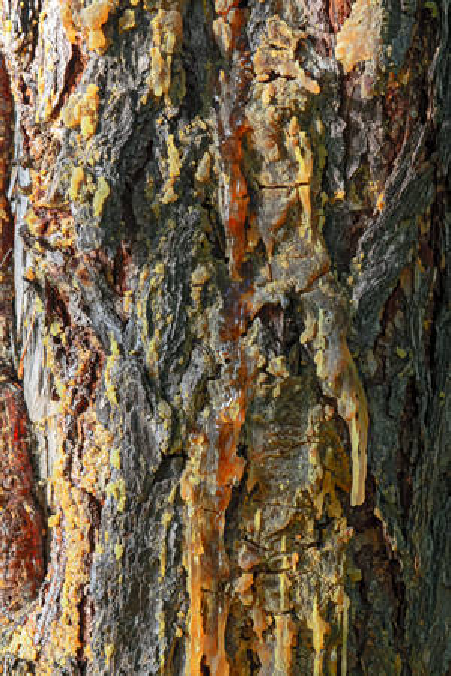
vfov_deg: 24.6
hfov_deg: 16.6
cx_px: 226
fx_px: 1550
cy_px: 338
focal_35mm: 82
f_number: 13
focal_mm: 55
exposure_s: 1/25
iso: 100
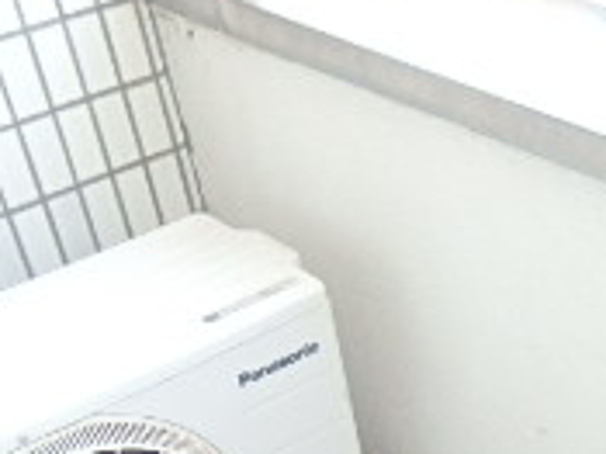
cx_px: 713
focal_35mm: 77
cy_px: 669
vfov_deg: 17.3
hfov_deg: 23.3
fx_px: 1347
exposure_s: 1/60
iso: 200
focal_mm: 3.7
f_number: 3.5
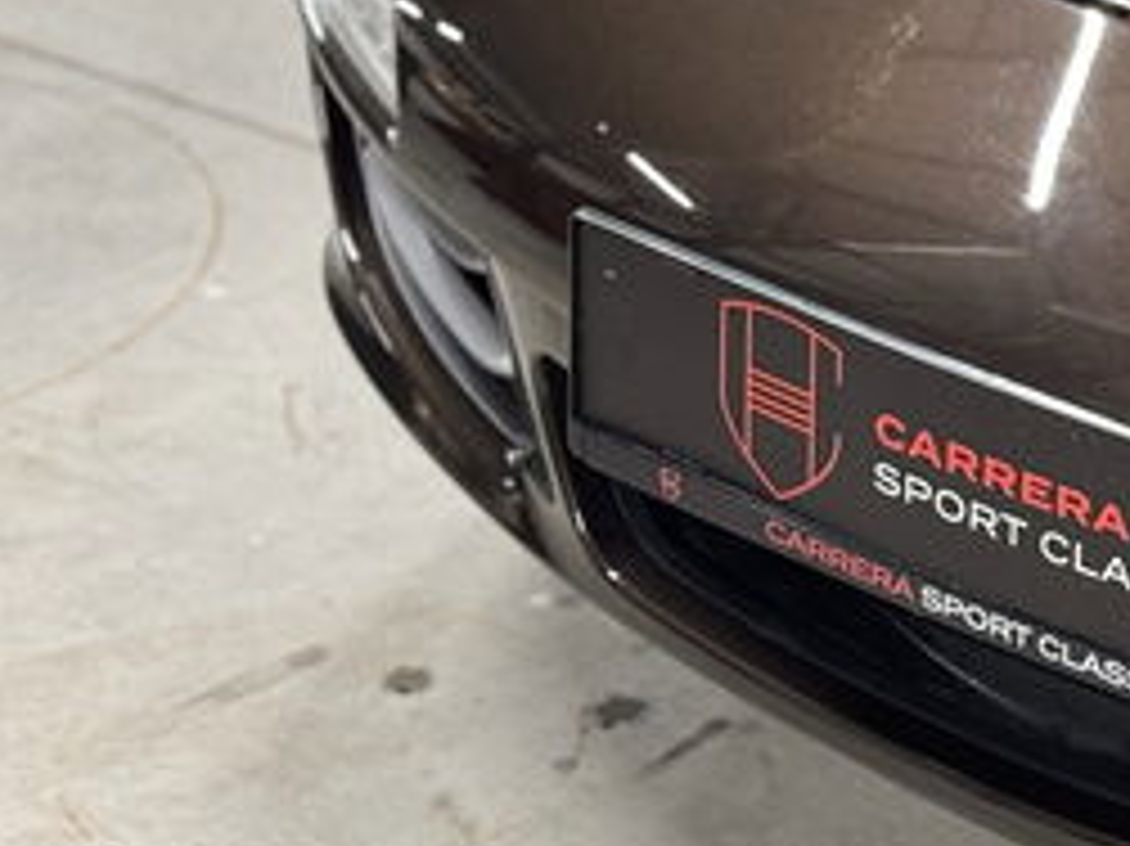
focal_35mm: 147
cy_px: 50
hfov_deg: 12.8
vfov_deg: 10.0
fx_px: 4796
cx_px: 1648
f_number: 1.78
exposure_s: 1/33
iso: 200
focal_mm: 6.76
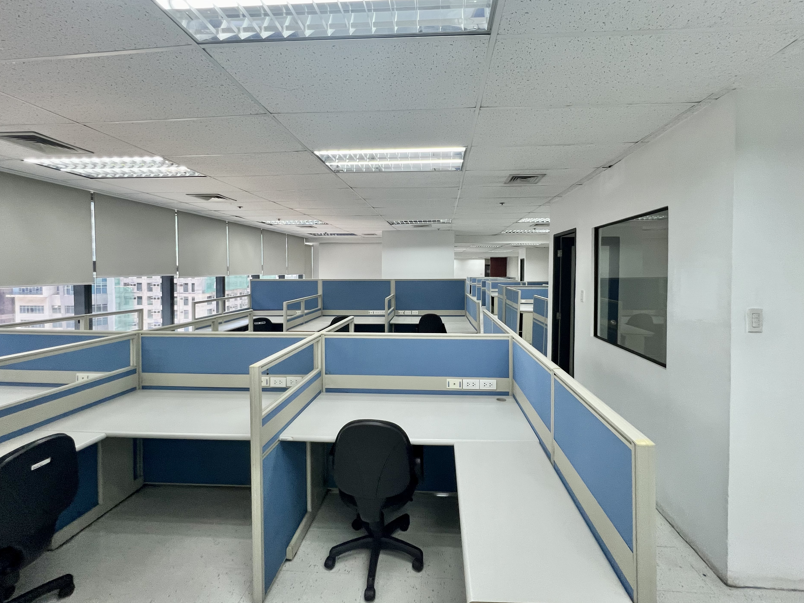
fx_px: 325
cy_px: 280
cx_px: 421
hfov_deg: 102.0
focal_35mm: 14
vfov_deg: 85.5
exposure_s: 1/120
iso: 160
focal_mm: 1.57
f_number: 1.8
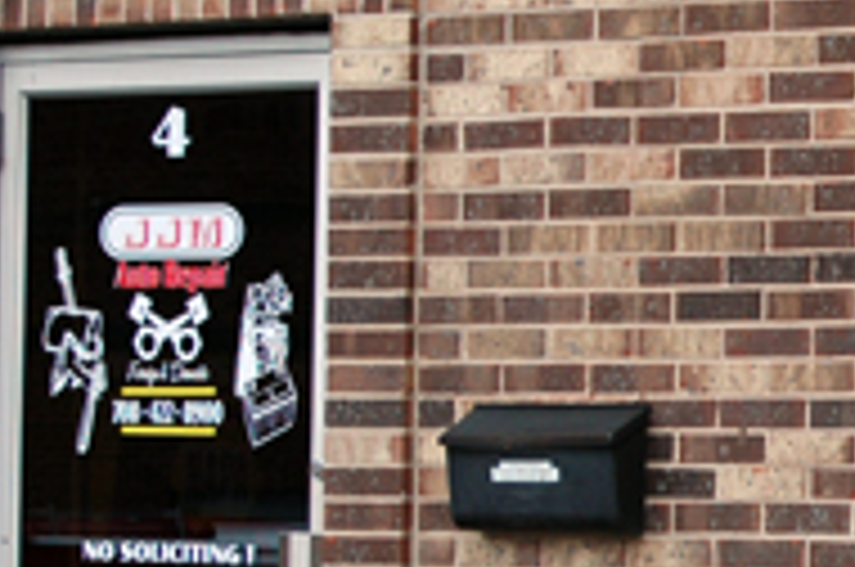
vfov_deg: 5.3
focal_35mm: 257
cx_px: 1035
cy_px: 495
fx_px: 6093
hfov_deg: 7.9
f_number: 5.6
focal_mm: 50
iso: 220
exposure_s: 1/125
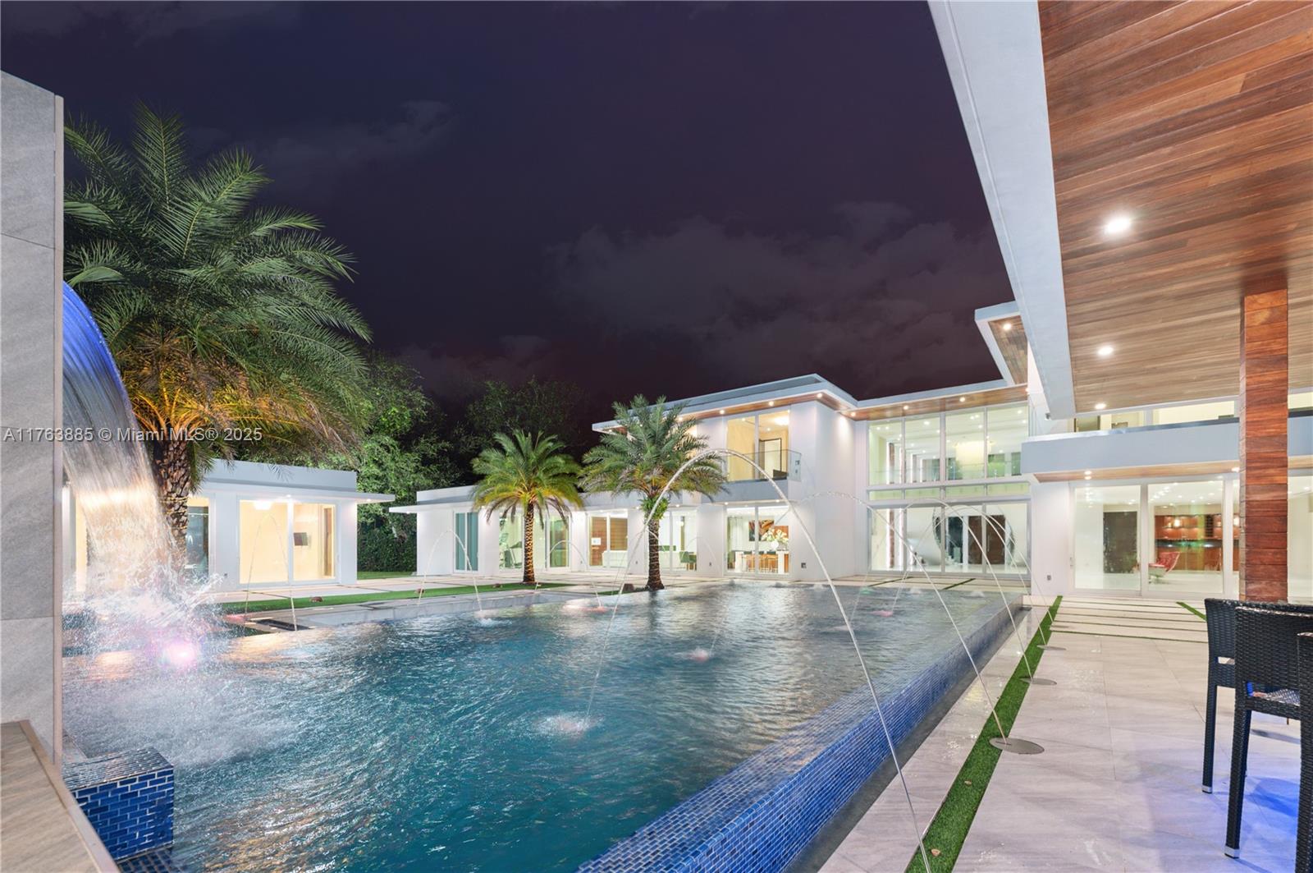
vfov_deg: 81.1
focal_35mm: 14
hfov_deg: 104.3
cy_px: 436
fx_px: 510
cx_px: 656
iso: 400
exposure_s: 1/4
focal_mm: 14
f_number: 5
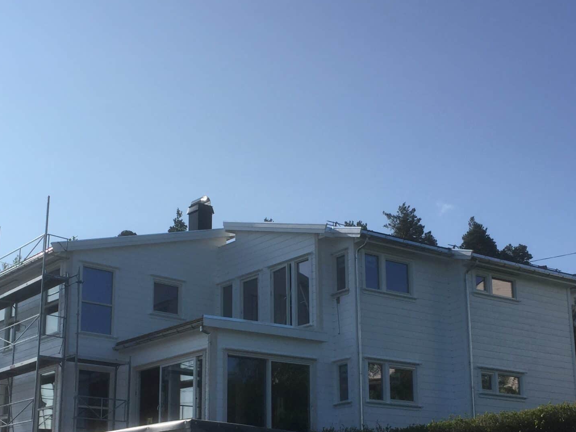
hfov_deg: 36.8
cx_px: 280
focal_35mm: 52
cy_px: 339
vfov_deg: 27.5
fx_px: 865
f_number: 2.2
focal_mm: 4.15
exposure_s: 1/3300
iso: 32
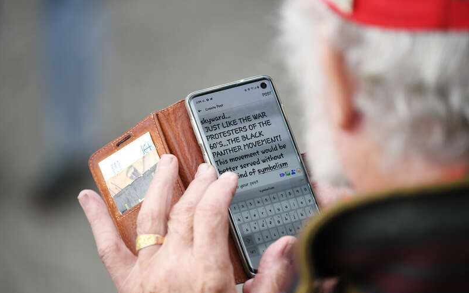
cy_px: 147
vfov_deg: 6.4
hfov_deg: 10.2
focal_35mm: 205
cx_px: 234
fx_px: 2620
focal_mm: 200
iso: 800
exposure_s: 1/640
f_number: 4
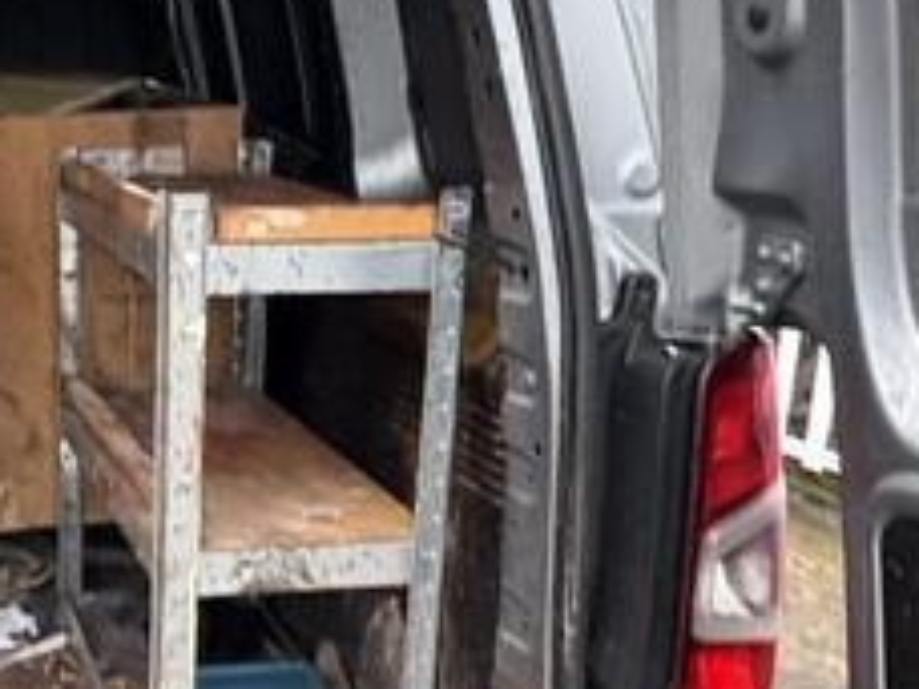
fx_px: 1460
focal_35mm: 55
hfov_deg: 32.7
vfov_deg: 26.5
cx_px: 44
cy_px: 423
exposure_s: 1/60
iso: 400
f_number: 2.2
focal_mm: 2.22
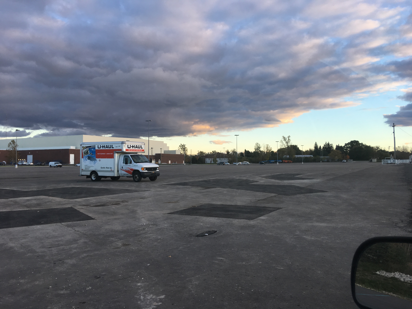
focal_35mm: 29
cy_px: 154
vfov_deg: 48.2
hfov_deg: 61.7
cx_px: 206
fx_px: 345
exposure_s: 1/120
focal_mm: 4.15
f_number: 2.2
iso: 25
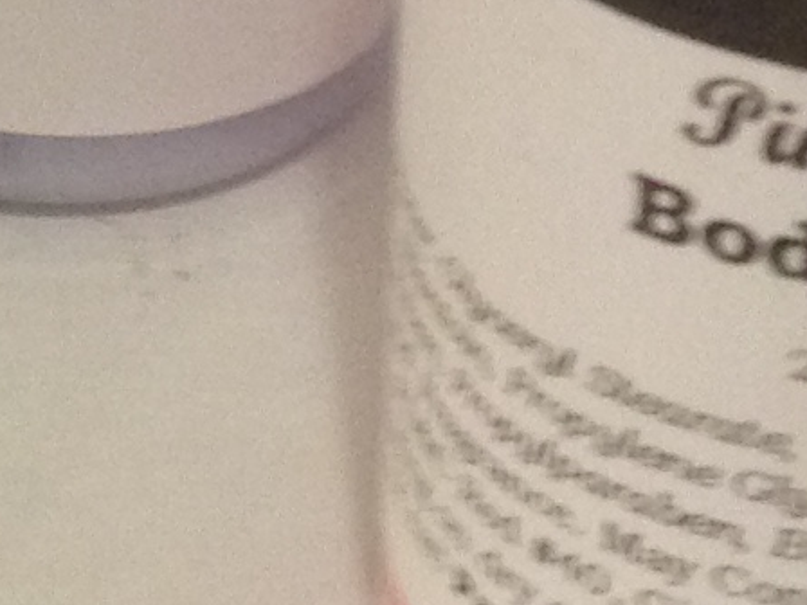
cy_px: -832
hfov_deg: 7.7
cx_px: -157
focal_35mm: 255
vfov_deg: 5.6
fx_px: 5945
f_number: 2.4
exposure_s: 1/20
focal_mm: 4.28
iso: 125
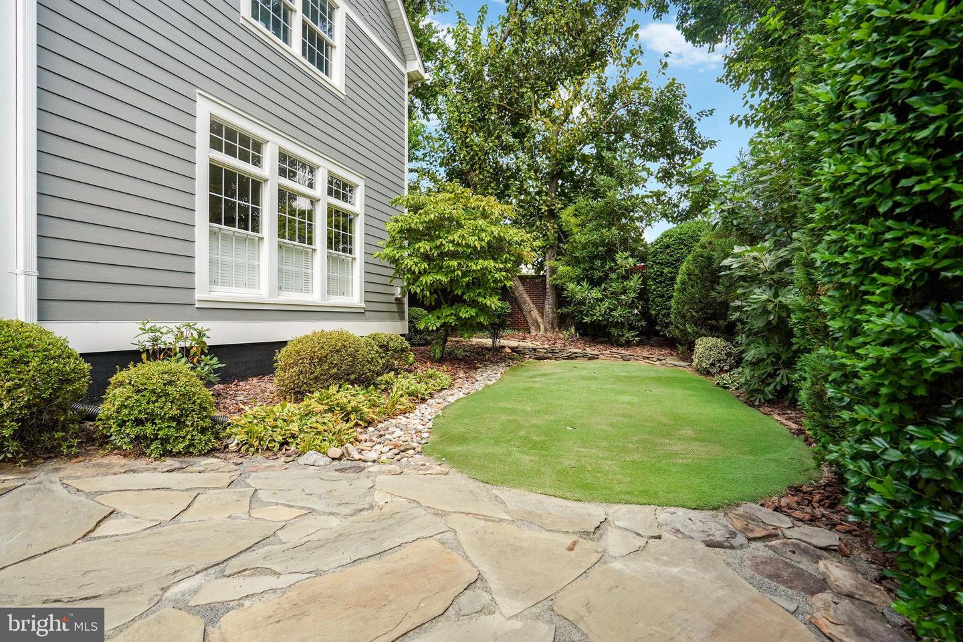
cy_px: 321
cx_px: 482
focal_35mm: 16
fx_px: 428
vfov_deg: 73.7
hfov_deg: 96.7
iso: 1250
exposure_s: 1/1000
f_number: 7.1
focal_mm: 16
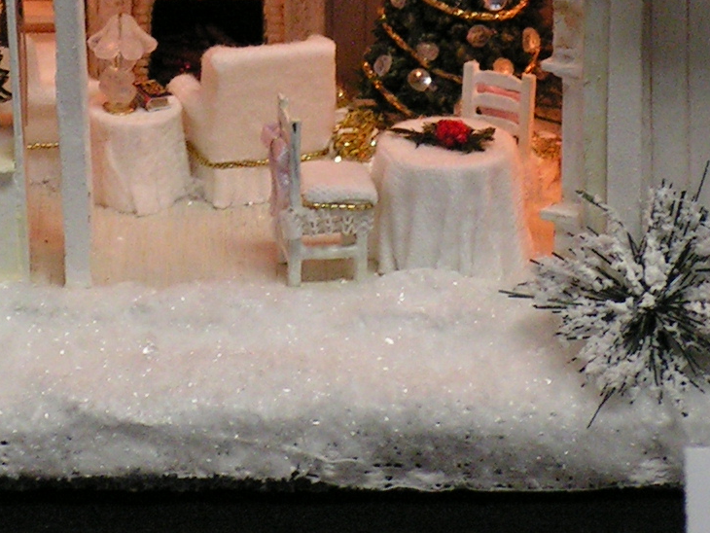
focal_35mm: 317
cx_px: 126
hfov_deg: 6.2
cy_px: -113
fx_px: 6504
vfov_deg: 4.7
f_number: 3.4
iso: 200
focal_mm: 18.9
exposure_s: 1/50
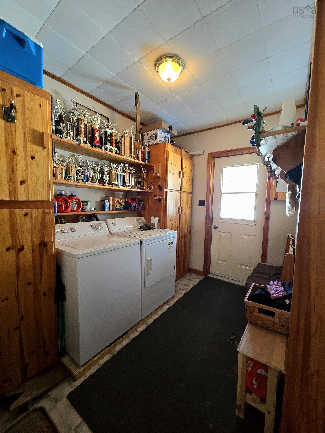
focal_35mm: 13
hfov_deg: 89.9
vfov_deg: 106.2
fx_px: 163
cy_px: 216
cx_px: 162
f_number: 2.2
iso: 500
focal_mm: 2.2
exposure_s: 1/60.2
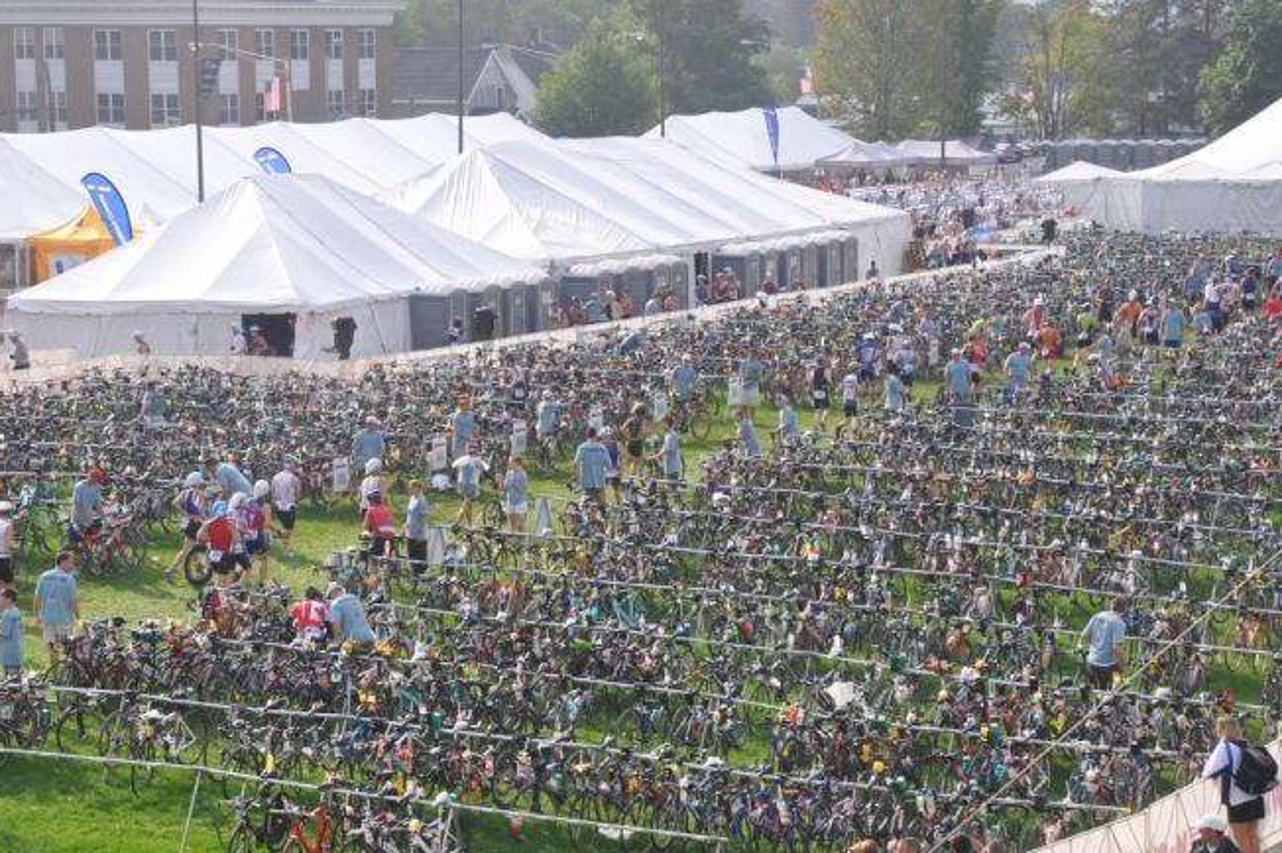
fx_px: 3274
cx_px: 537
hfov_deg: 22.1
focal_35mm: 92
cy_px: 425
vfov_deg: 14.8
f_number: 13
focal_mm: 50
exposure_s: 1/160
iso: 200
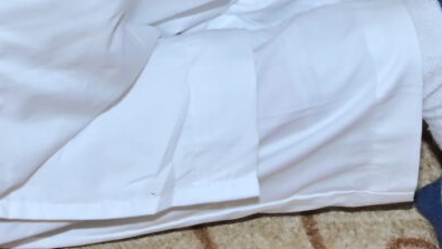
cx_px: -406
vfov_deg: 4.4
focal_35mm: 264
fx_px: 3095
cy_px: -609
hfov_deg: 7.8
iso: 640
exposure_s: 1/125
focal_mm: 39
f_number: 8
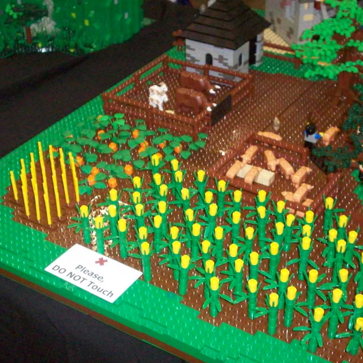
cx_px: 185
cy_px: 182
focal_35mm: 64
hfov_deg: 26.9
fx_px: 759
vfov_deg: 26.9
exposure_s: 1/80.7
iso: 400
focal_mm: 9
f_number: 3.4
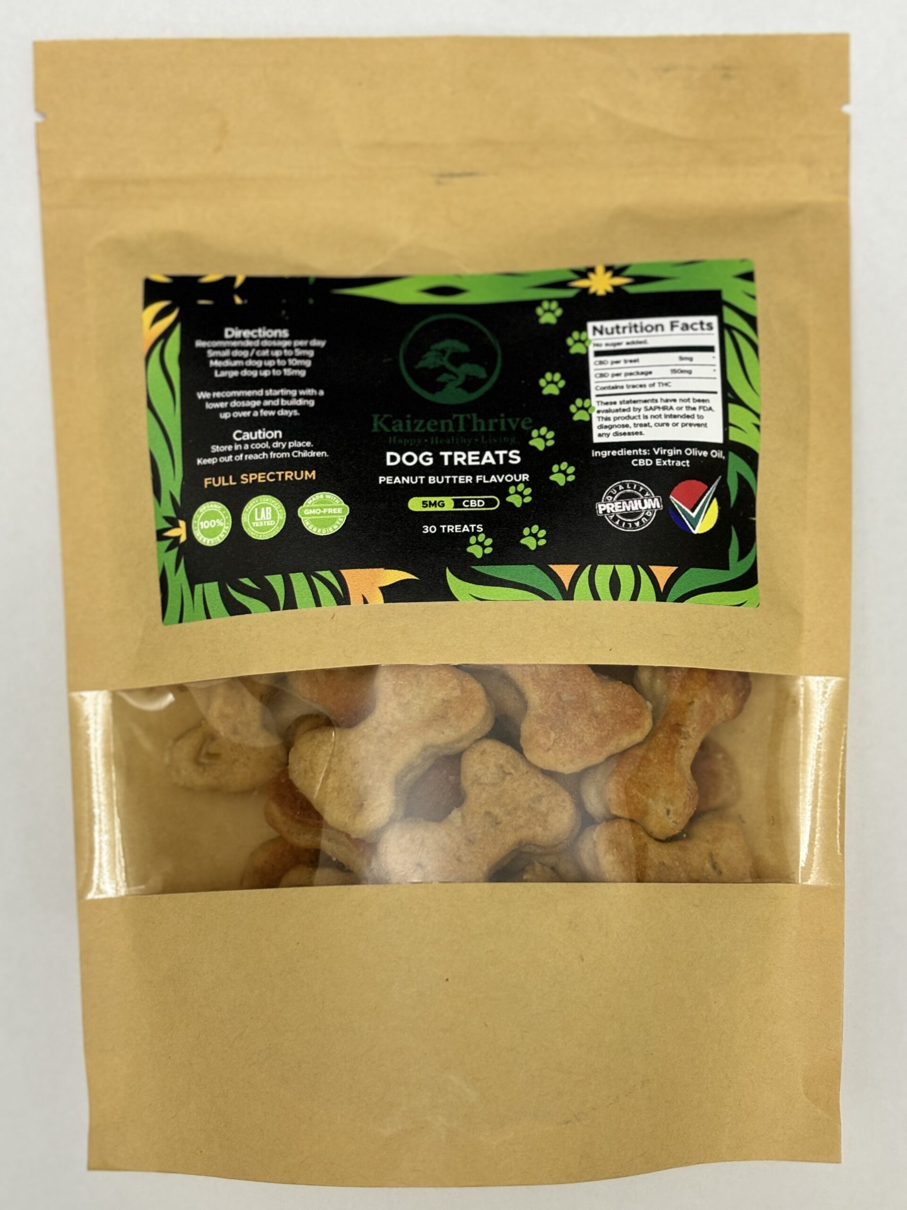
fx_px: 1817
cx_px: 454
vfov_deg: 36.8
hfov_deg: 28.0
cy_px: 605
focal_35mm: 52
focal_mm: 5.96
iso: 125
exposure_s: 1/33
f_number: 1.6
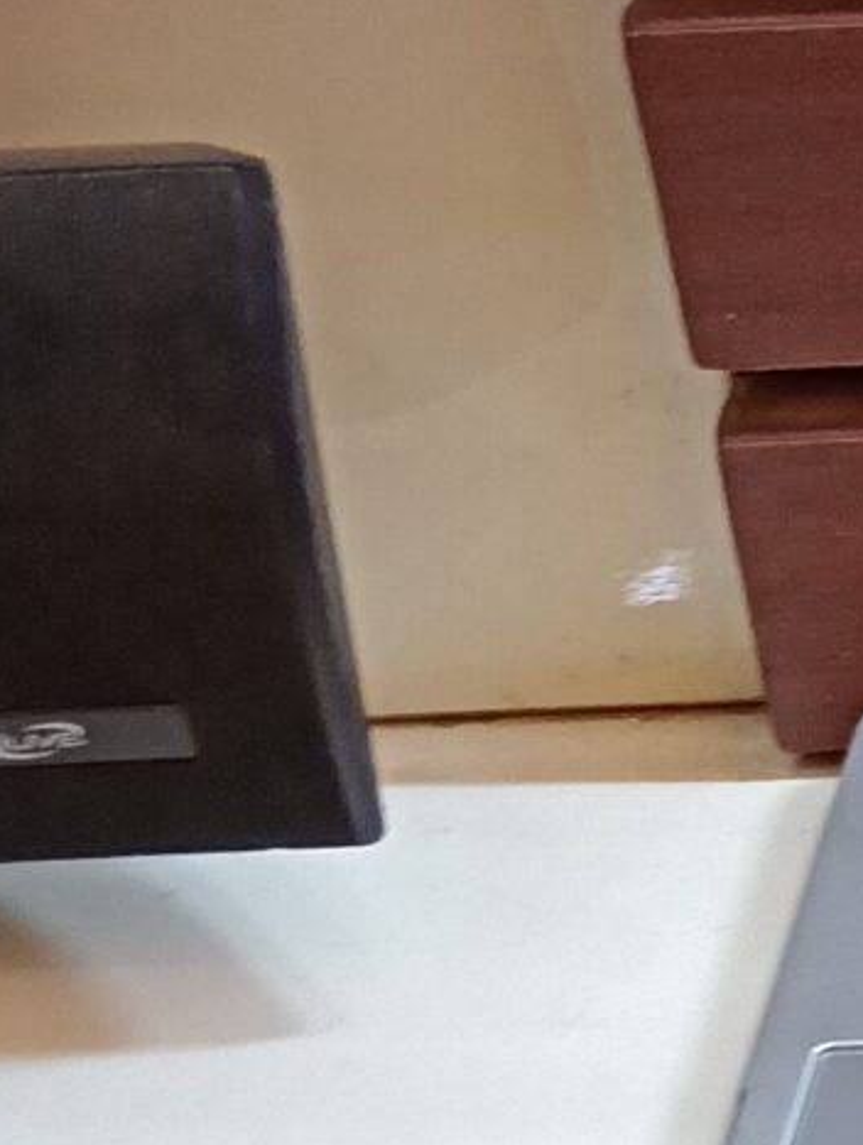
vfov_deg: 13.3
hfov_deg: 8.9
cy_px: 723
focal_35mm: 148
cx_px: 2180
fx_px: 4904
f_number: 1.8
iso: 250
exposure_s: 1/30
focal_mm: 3.98
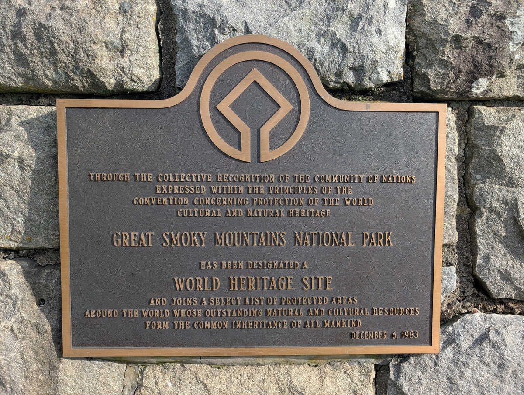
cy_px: 198
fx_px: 364
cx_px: 262
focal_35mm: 24
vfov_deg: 57.0
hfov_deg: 71.5
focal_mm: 6.9
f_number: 1.68
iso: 20
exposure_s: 1/426
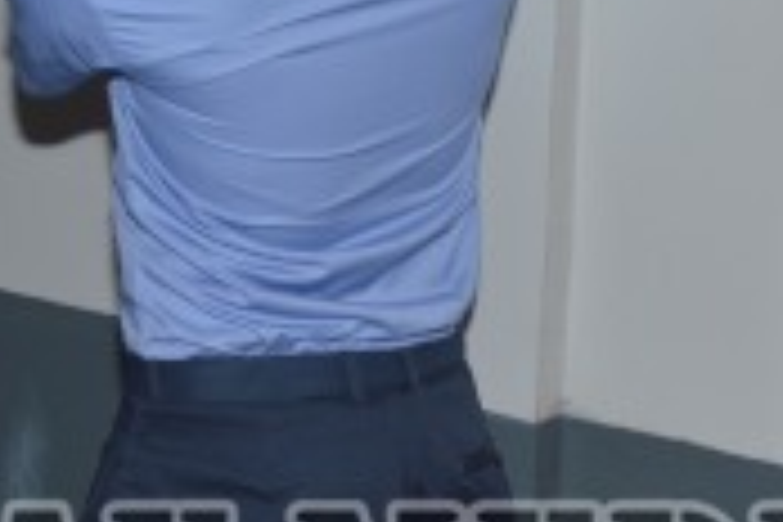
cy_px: -40
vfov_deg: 12.4
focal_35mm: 109
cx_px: -166
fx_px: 2365
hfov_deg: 17.9
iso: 200
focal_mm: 21
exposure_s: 1/80
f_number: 6.3
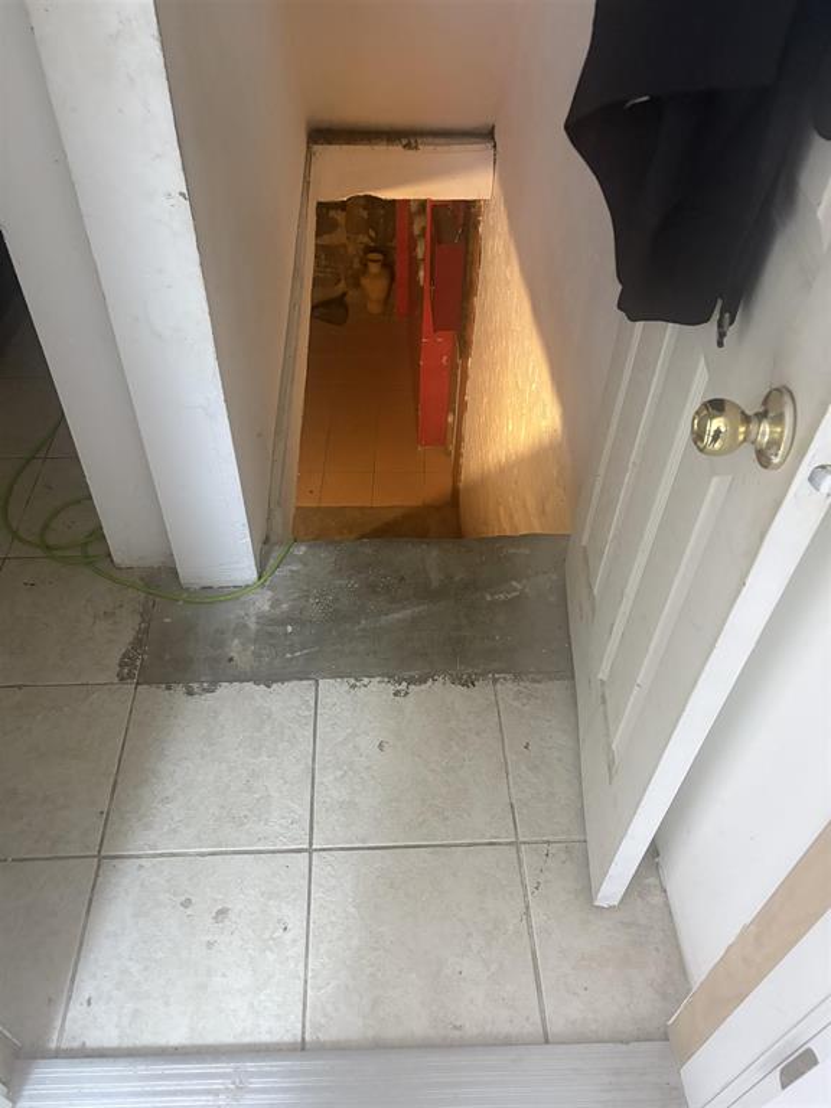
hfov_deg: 53.1
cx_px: 416
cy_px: 554
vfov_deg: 67.3
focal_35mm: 26
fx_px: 832
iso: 500
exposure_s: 1/40
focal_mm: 5.96
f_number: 1.6
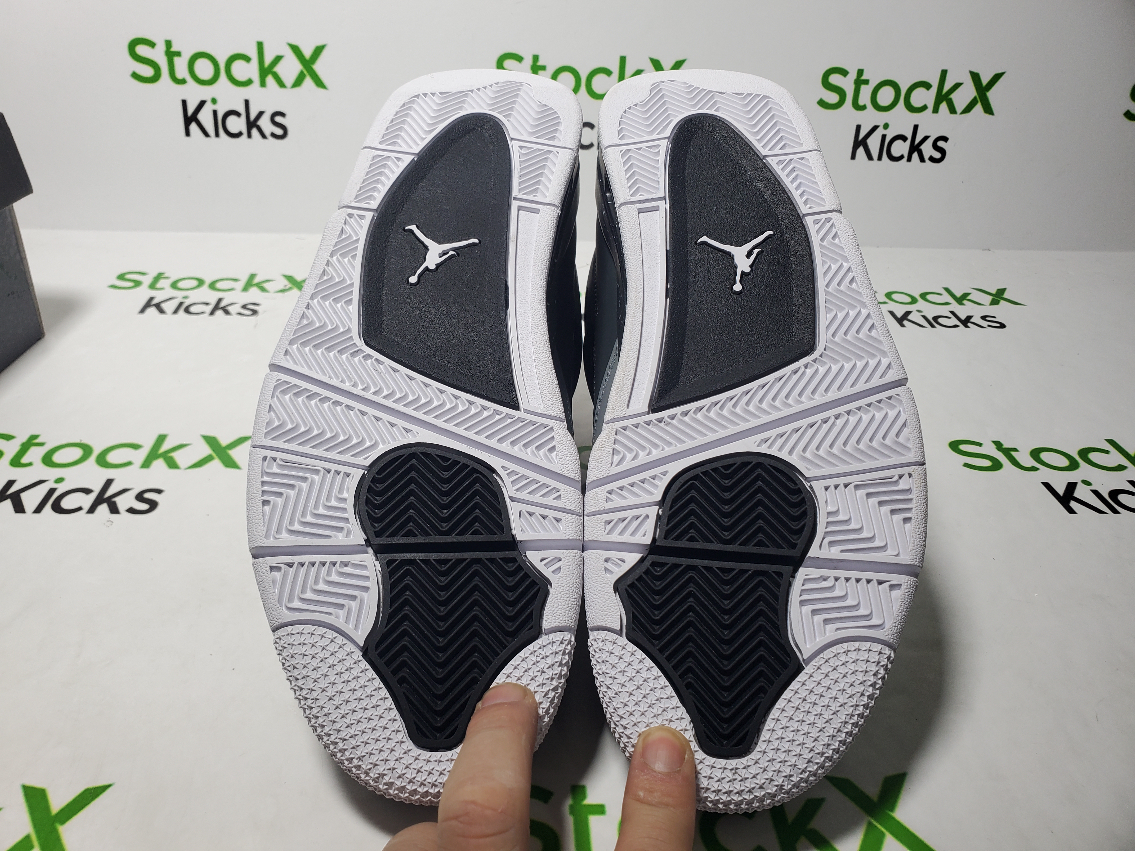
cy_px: 426
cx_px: 568
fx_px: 852
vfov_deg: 53.1
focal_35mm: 26
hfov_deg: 67.3
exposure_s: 1/199
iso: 50
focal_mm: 4.3
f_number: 2.4
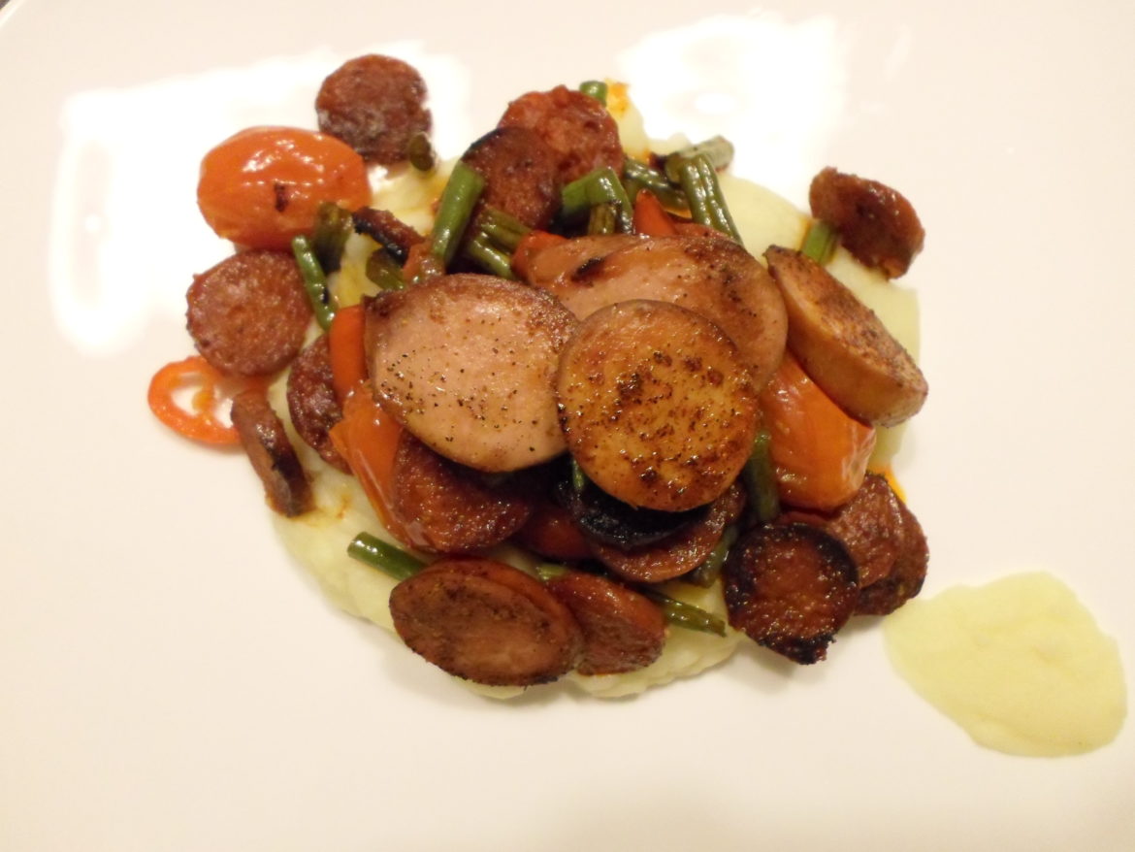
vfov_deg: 54.9
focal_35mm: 25
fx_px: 820
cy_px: 426
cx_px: 568
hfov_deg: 69.4
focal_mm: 4.5
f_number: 2.5
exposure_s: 1/15
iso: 400
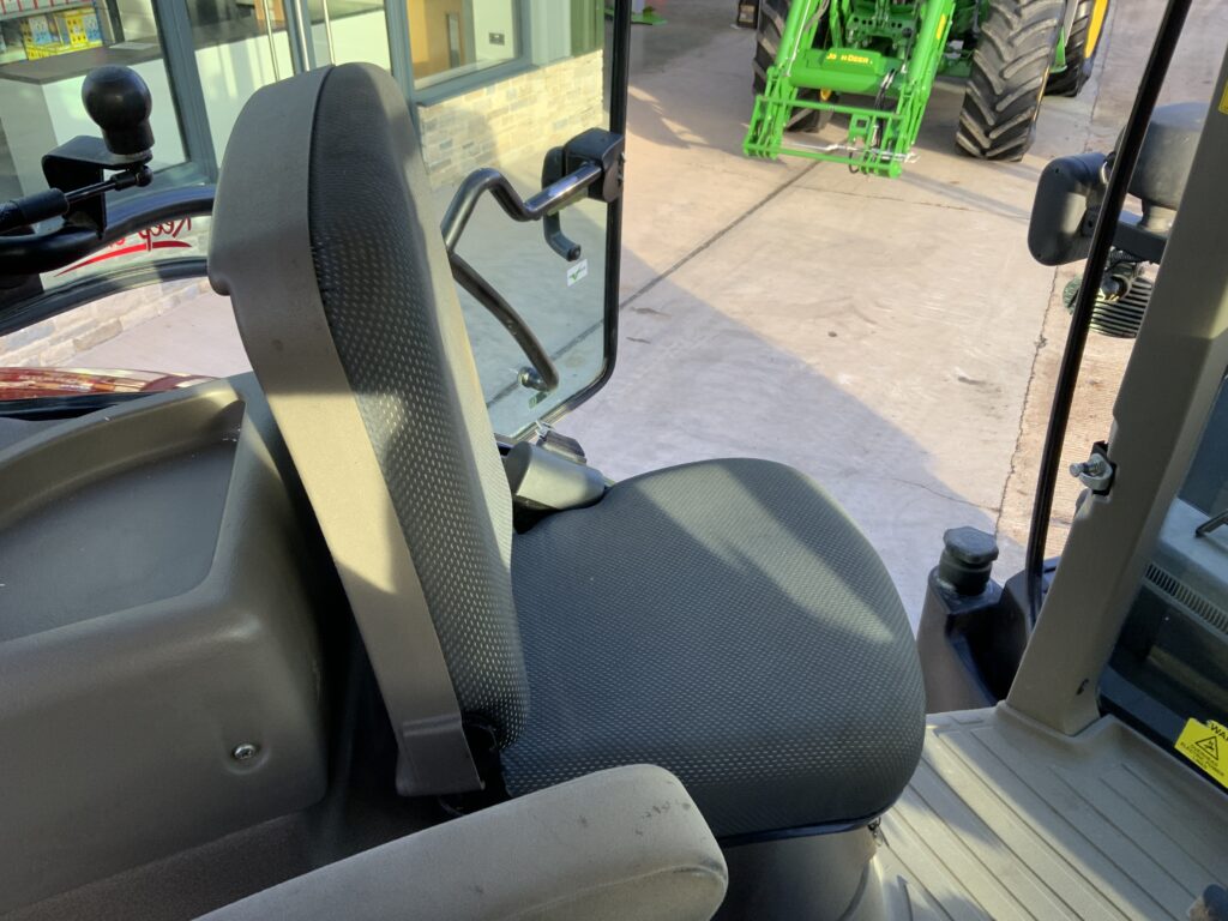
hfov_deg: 61.7
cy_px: 460
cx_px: 614
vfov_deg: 48.2
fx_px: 1029
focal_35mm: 29
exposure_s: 1/122
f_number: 1.8
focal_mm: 3
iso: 25
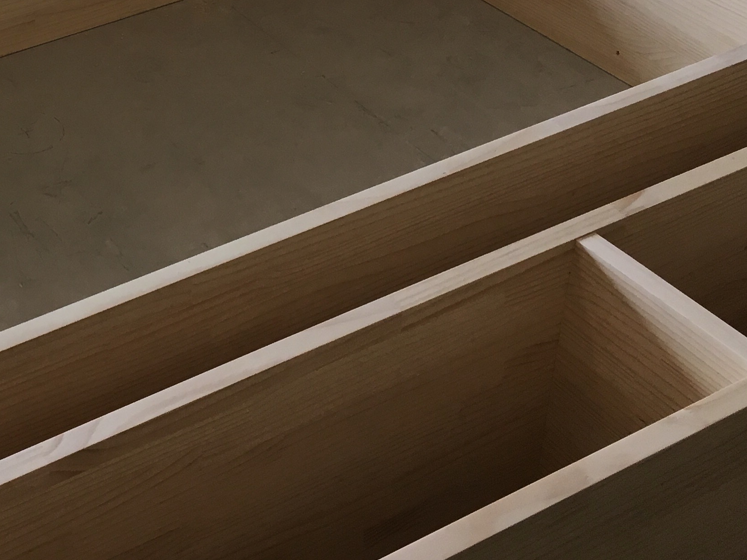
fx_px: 1532
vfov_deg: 20.3
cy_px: 66
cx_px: 24
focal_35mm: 71
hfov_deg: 26.2
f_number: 2.2
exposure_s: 1/40
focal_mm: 4.15
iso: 25
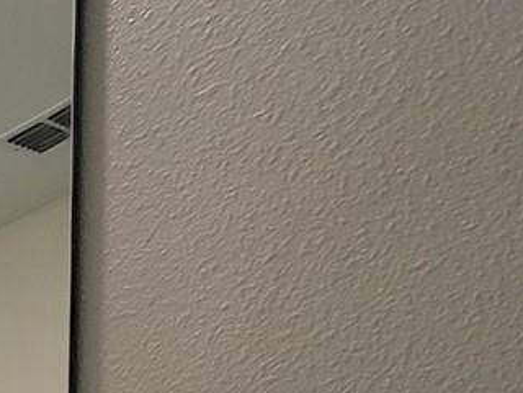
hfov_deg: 17.7
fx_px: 982
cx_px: -584
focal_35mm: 65
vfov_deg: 17.6
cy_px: 733
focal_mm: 2.2
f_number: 2.2
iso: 250
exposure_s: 1/59.2
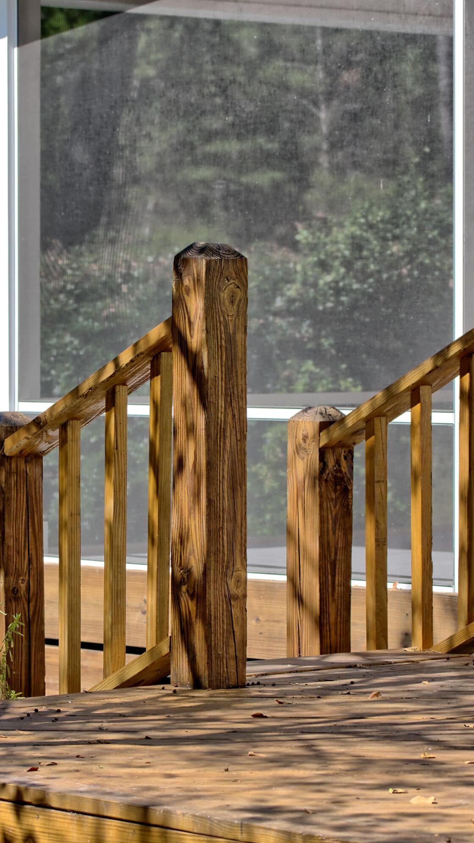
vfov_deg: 13.6
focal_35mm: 158
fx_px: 3531
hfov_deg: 7.7
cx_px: 46
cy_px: 424
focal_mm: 100
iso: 100
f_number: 6.7
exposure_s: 1/125
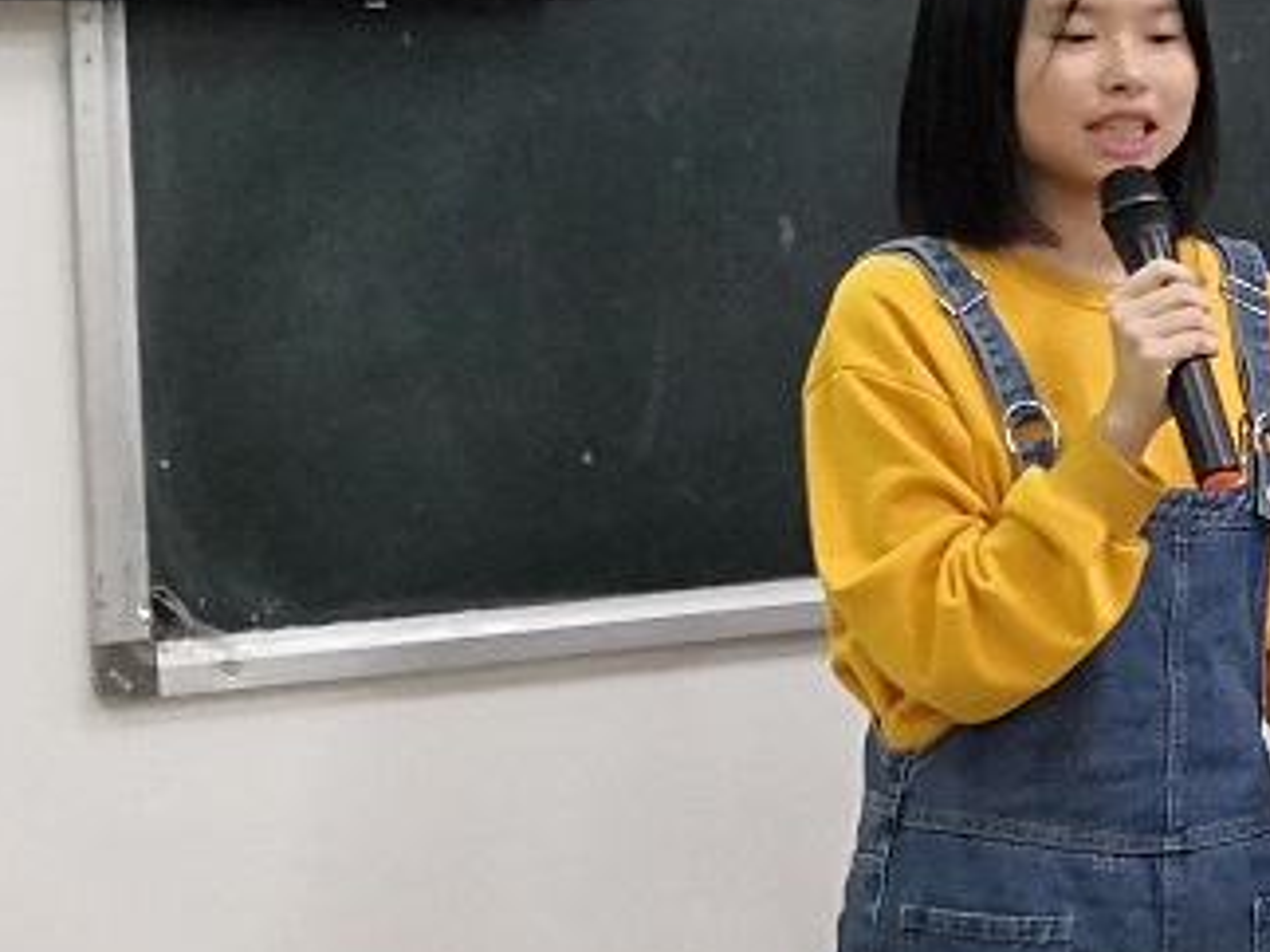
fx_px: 4401
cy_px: 195
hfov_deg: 15.6
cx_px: 1667
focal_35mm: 120
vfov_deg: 12.3
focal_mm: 3.95
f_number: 1.8
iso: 320
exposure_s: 1/33.3
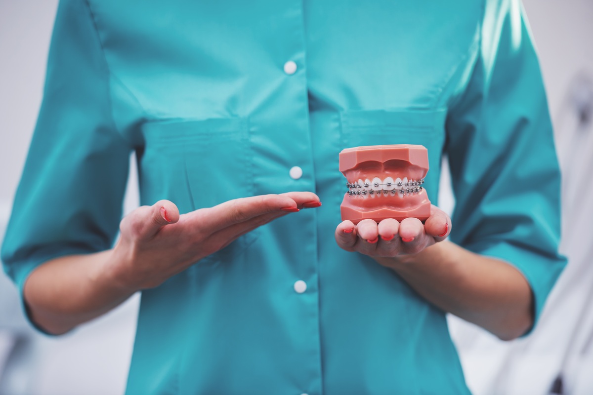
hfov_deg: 11.1
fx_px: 3047
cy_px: 198
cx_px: 296
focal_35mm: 185
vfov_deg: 7.4
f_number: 3.2
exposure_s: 1/400
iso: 320
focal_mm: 185
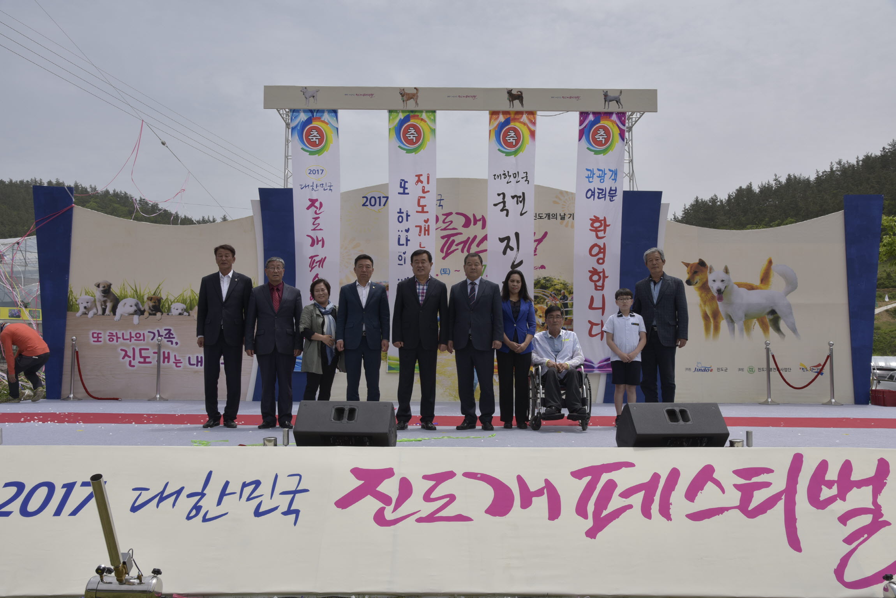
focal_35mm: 31
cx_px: 448
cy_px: 299
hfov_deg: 60.3
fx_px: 772
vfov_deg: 42.4
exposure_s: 1/200
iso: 100
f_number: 13
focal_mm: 31
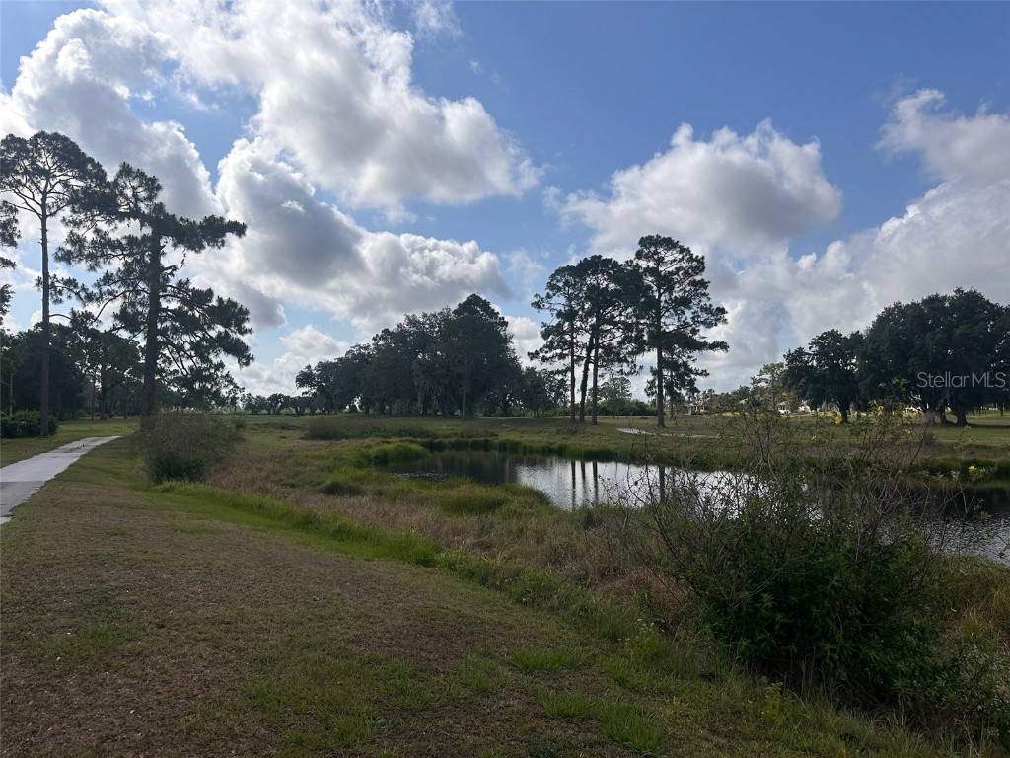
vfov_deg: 56.8
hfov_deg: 71.6
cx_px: 505
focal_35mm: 24
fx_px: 700
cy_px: 379
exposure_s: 1/8929
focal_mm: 6.86
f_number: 1.78
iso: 80
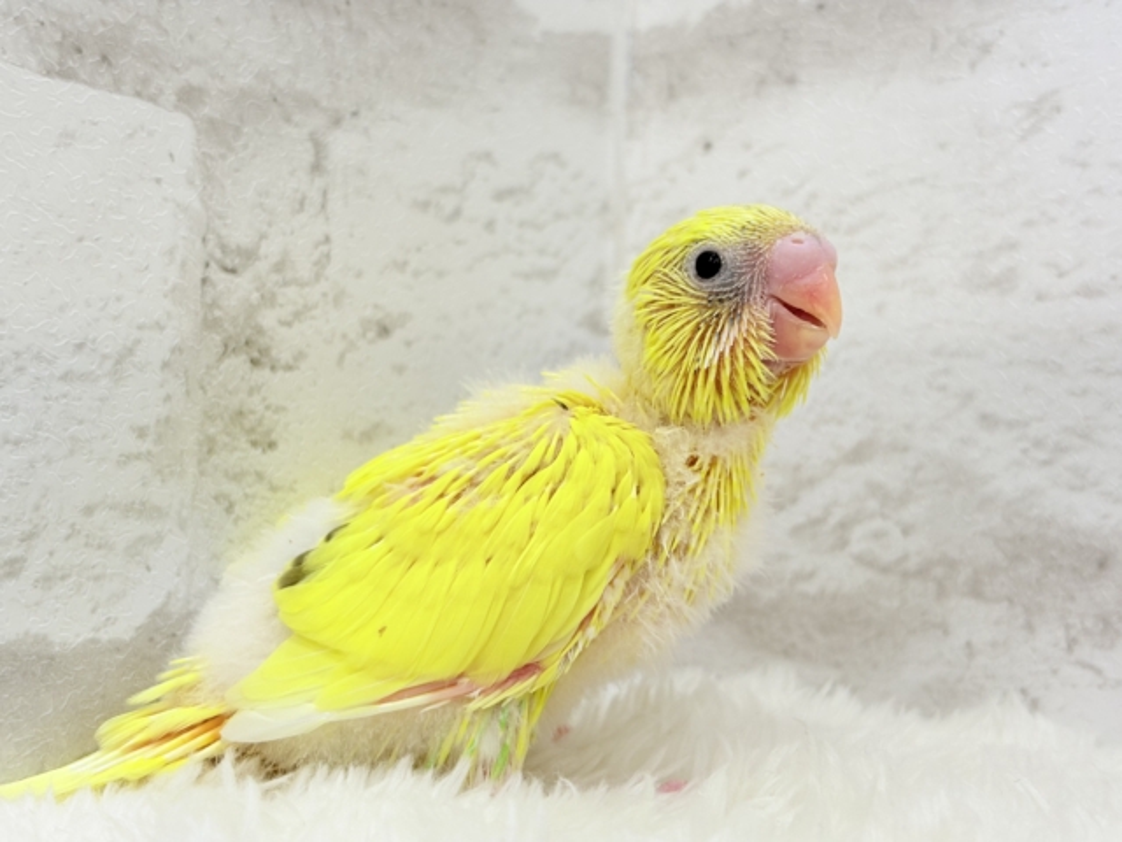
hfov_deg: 36.8
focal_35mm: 52
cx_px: 561
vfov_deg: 28.0
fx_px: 1685
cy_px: 421
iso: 32
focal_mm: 5.96
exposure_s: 1/50
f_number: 1.6
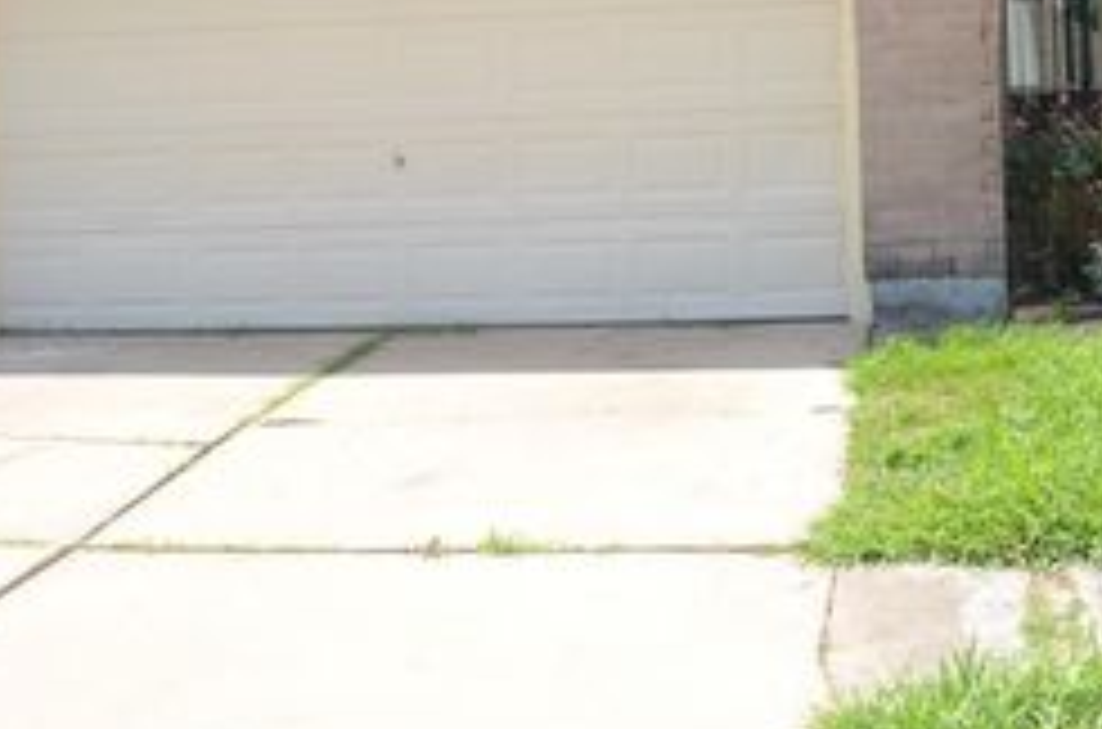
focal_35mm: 55
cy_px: 92
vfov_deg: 23.9
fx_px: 1679
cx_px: 882
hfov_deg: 35.2
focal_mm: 18
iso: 200
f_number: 8
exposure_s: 1/250
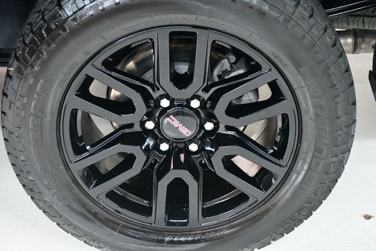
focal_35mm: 67
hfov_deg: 30.1
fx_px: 699
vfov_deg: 20.3
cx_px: 188
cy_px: 126
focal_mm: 45
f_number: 4.5
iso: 6400
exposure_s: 1/60
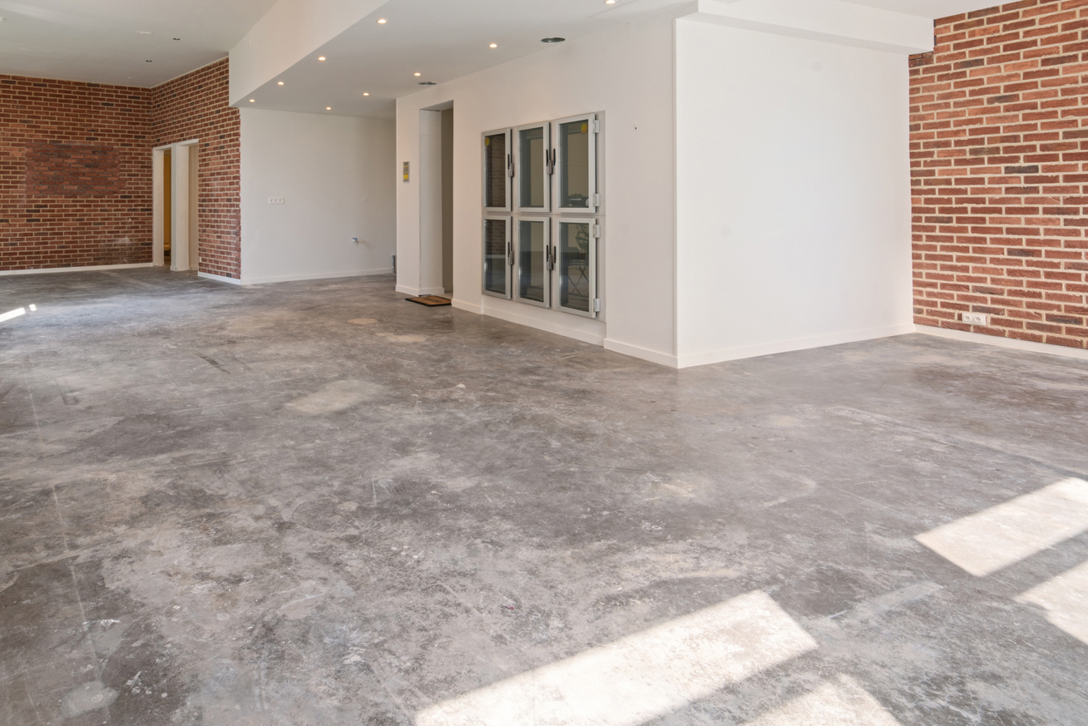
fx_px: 665
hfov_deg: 77.2
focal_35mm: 22
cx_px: 412
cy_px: 238
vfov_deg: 56.0
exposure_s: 1/3
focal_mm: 16
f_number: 11
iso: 250
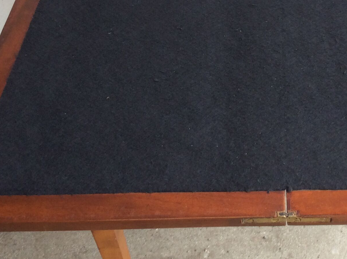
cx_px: 275
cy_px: 85
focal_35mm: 69
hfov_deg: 27.7
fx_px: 691
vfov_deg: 21.2
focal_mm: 3.3
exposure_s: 1/33
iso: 40
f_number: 2.4
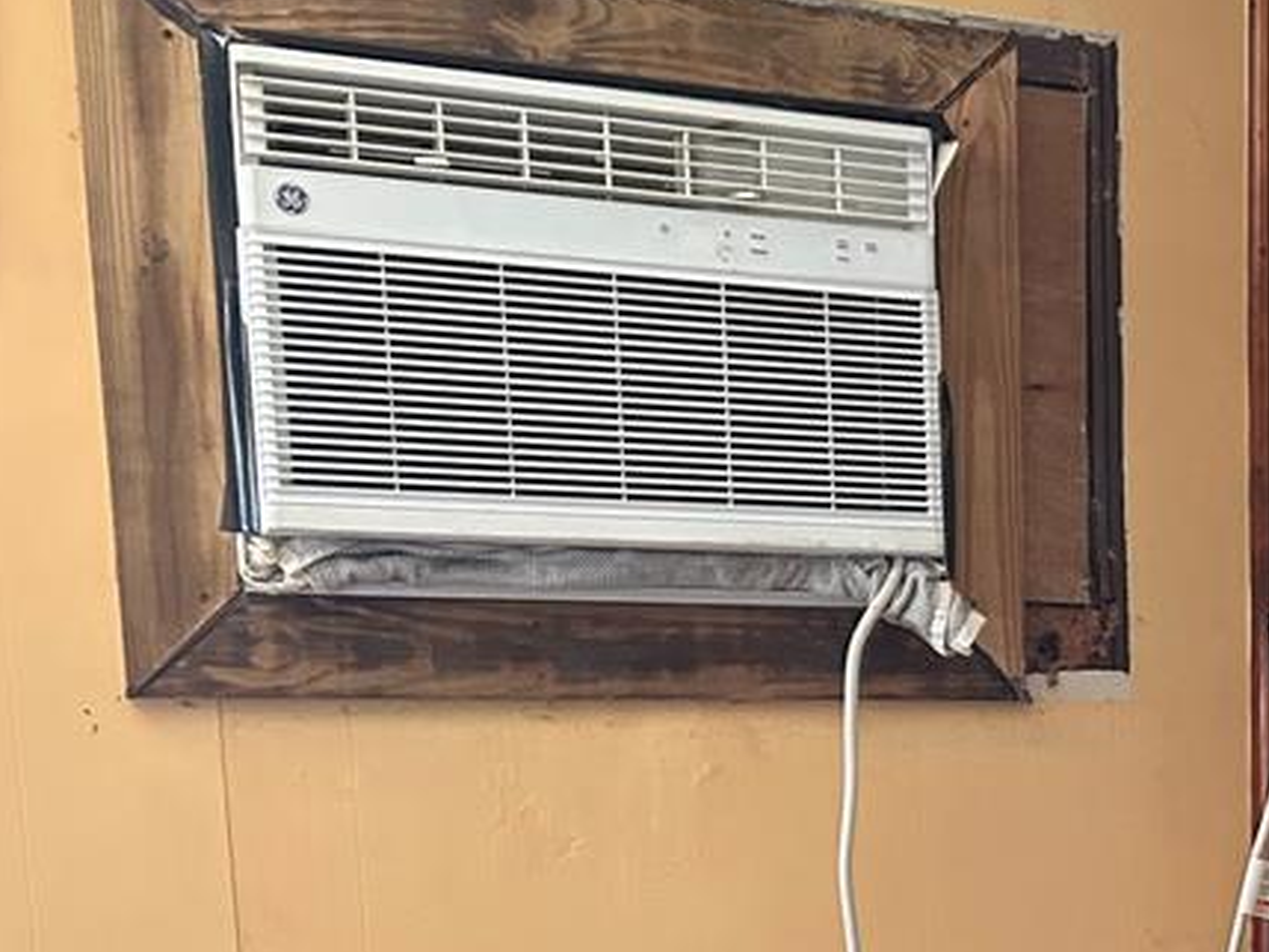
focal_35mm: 62
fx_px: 2274
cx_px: 1446
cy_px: 1023
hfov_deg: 28.0
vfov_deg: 22.4
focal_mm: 5.7
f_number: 1.5
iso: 500
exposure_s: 1/56
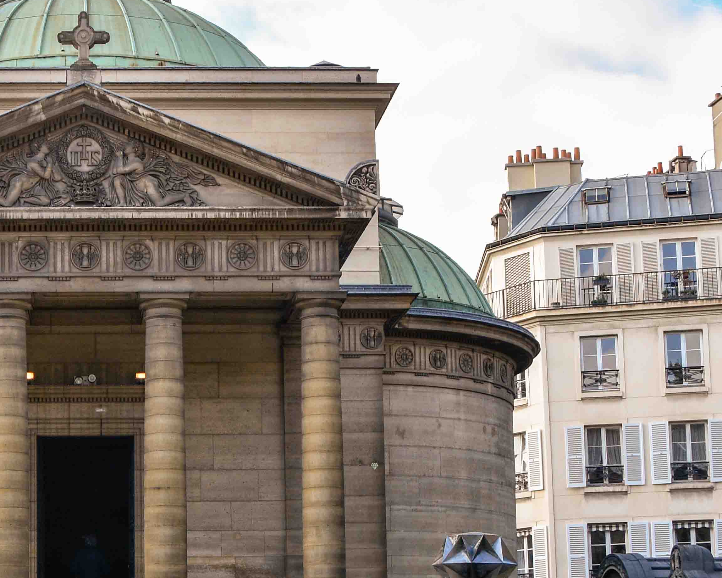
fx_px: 1650
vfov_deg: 19.5
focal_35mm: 77
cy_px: 514
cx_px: 92
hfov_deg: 24.1
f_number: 8
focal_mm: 21
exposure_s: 1/125
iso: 125
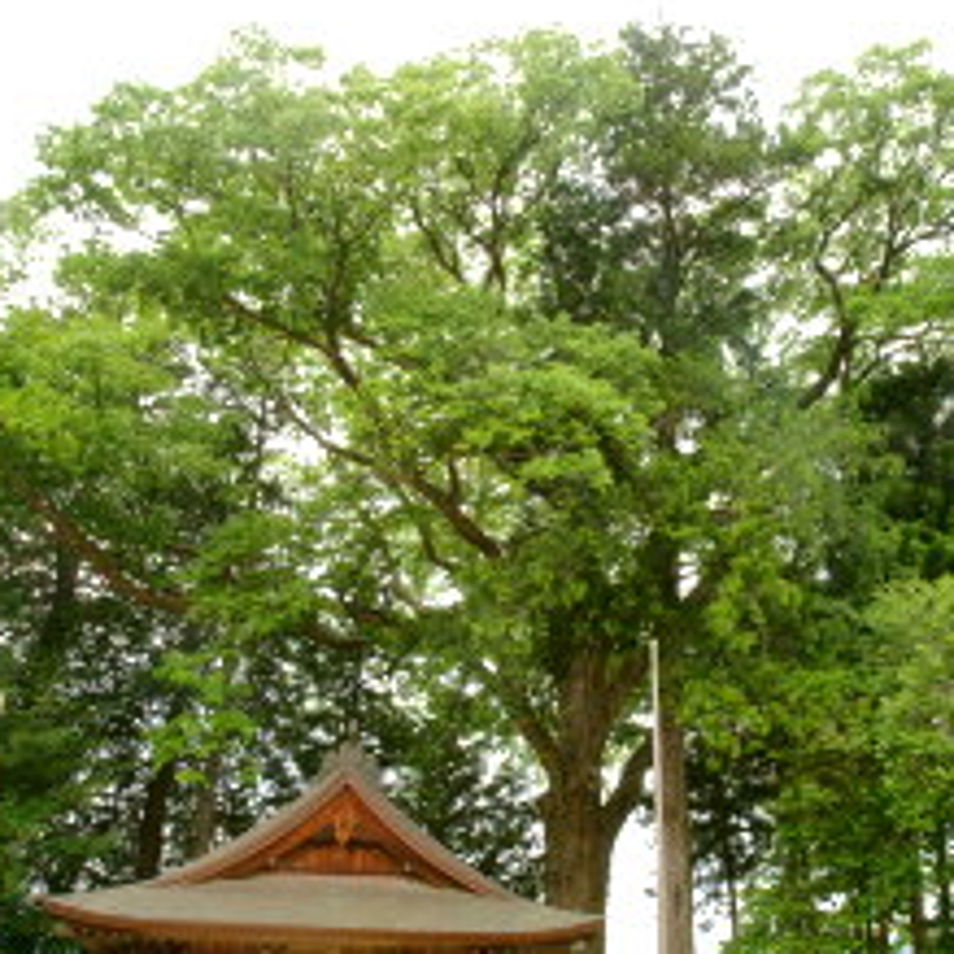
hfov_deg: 50.6
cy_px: 616
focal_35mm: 32
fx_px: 998
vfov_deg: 50.4
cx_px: 590
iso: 320
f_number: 9
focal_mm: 18
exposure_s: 1/200
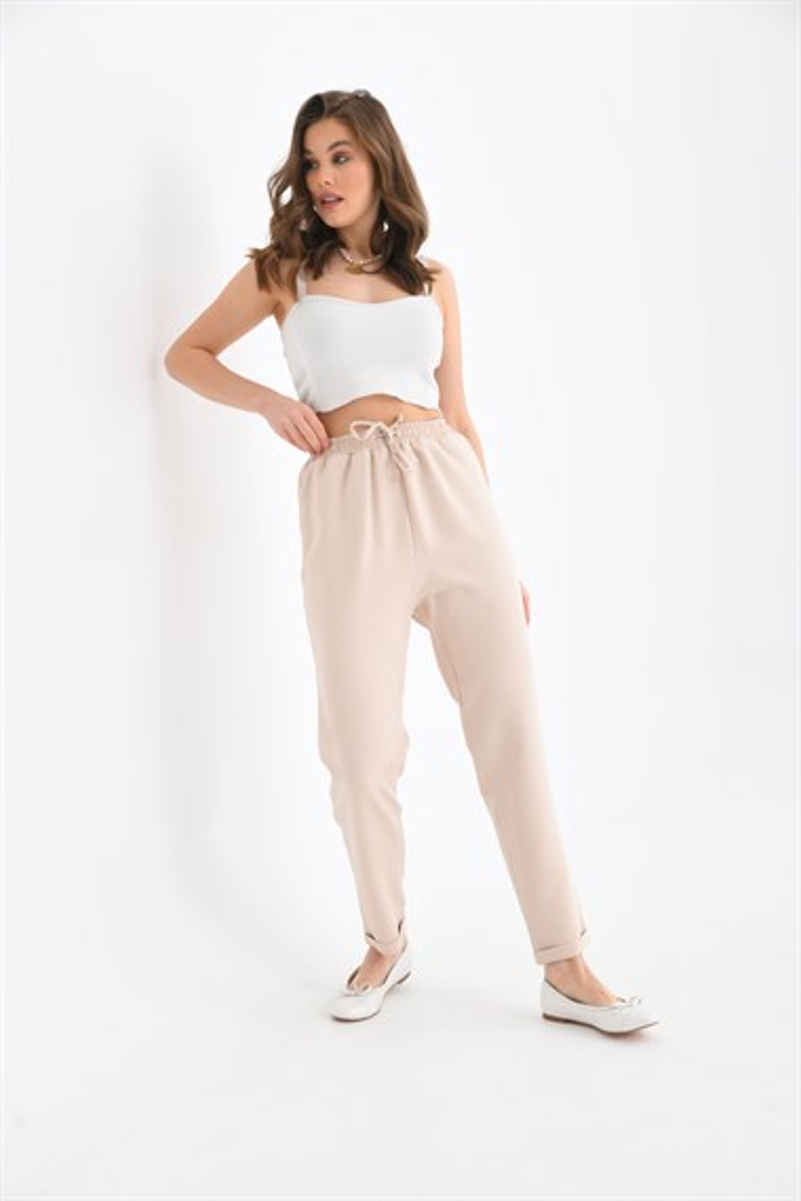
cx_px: 400
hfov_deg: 27.0
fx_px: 1669
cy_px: 600
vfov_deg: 39.6
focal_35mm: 50
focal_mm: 50
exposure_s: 1/125
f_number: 6.3
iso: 160
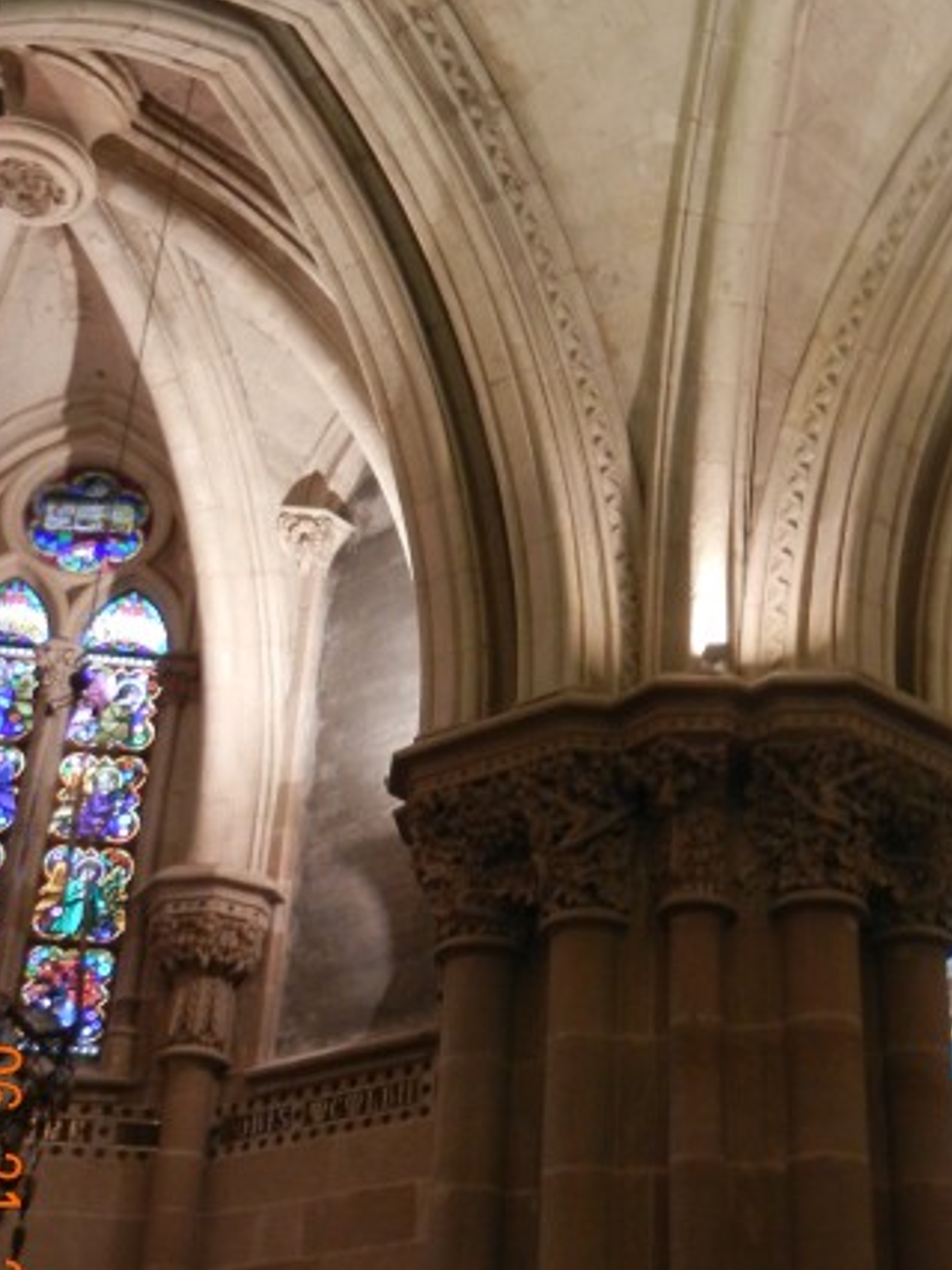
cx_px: 672
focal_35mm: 54
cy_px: 604
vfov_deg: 35.5
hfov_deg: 26.8
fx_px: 1981
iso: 400
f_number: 3.5
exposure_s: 1/6.9
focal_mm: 5.4
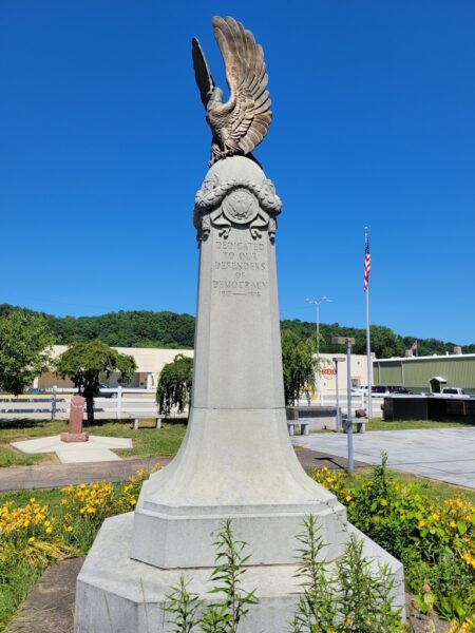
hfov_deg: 53.1
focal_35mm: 26
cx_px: 238
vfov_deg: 67.3
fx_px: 476
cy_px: 316
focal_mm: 5.4
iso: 40
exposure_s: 1/3255
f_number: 1.8
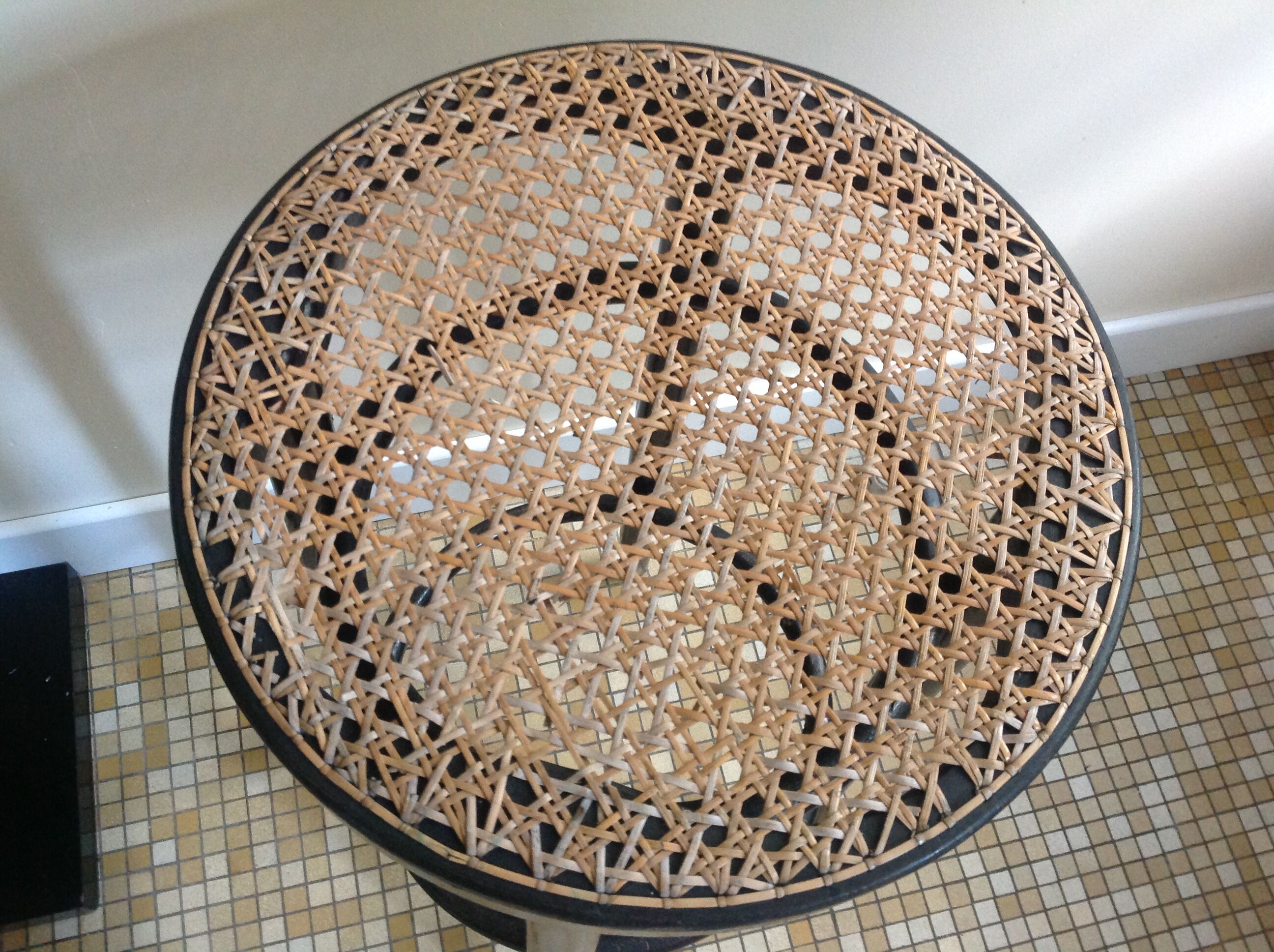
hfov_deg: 52.7
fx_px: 1286
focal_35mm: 35
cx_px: 637
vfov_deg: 40.6
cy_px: 476
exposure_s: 1/15
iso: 200
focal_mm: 4.28
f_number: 2.4
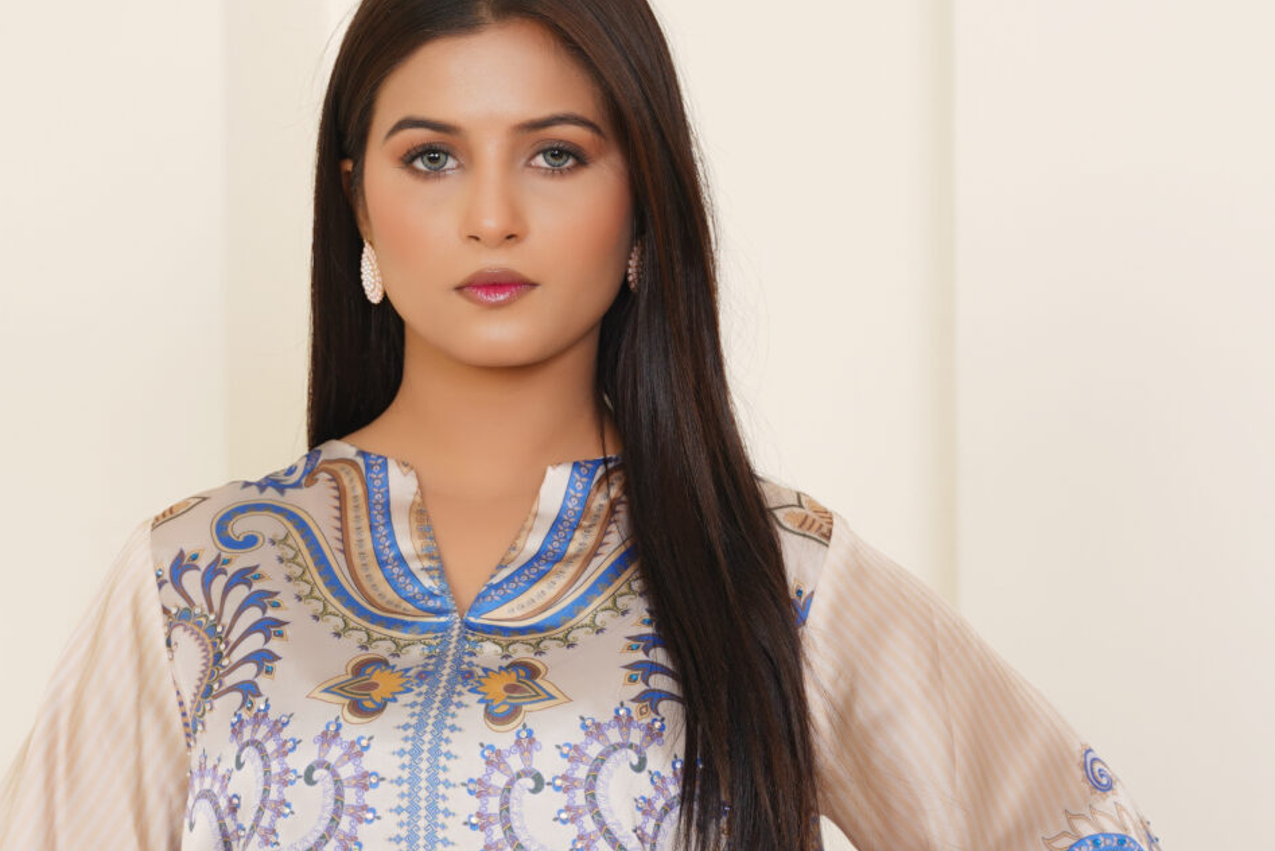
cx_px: 315
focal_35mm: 148
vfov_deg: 9.3
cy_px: 667
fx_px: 5239
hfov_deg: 13.8
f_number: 3.5
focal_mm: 54.7
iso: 80
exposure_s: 1/125
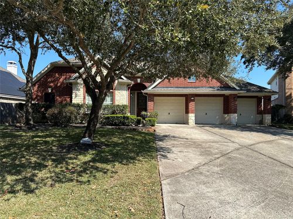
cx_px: 146
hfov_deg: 71.6
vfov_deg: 56.8
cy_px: 110
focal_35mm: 24
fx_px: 203
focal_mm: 6.86
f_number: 1.78
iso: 80
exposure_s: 1/3247
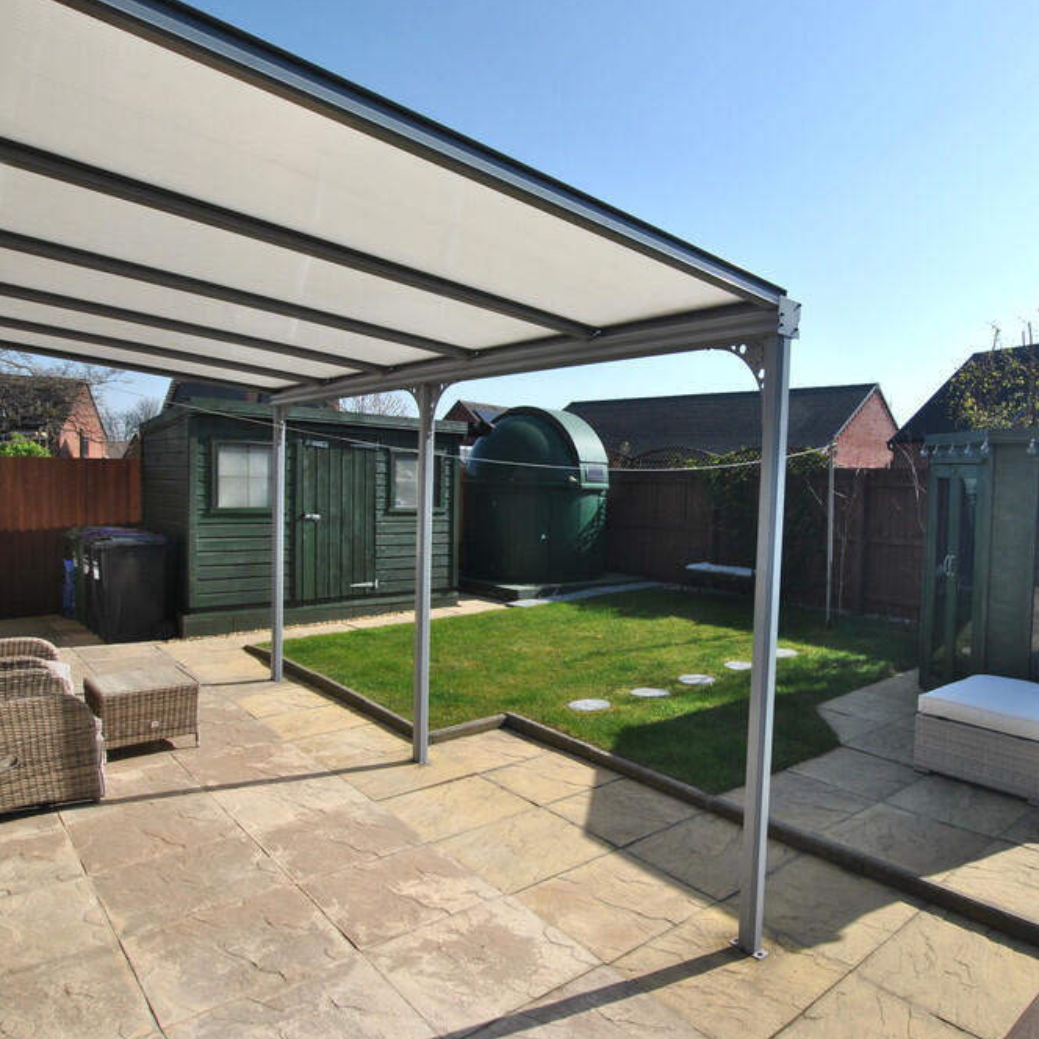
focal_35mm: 22
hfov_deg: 69.3
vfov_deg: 70.5
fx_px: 735
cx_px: 651
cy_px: 517
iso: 100
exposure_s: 1/250
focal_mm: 11
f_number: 8
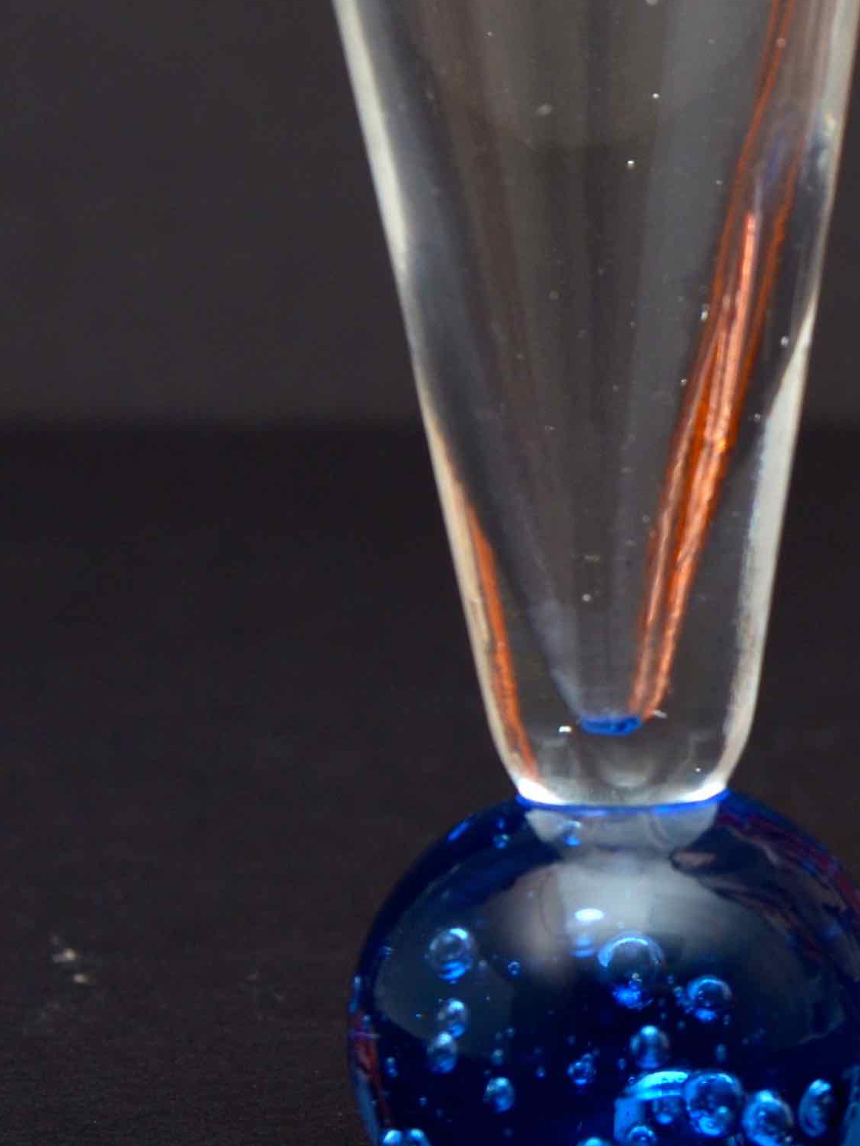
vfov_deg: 7.6
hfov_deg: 5.6
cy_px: 161
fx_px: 8661
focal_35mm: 262
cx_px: 1338
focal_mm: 55
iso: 100
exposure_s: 1/320
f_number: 5.6
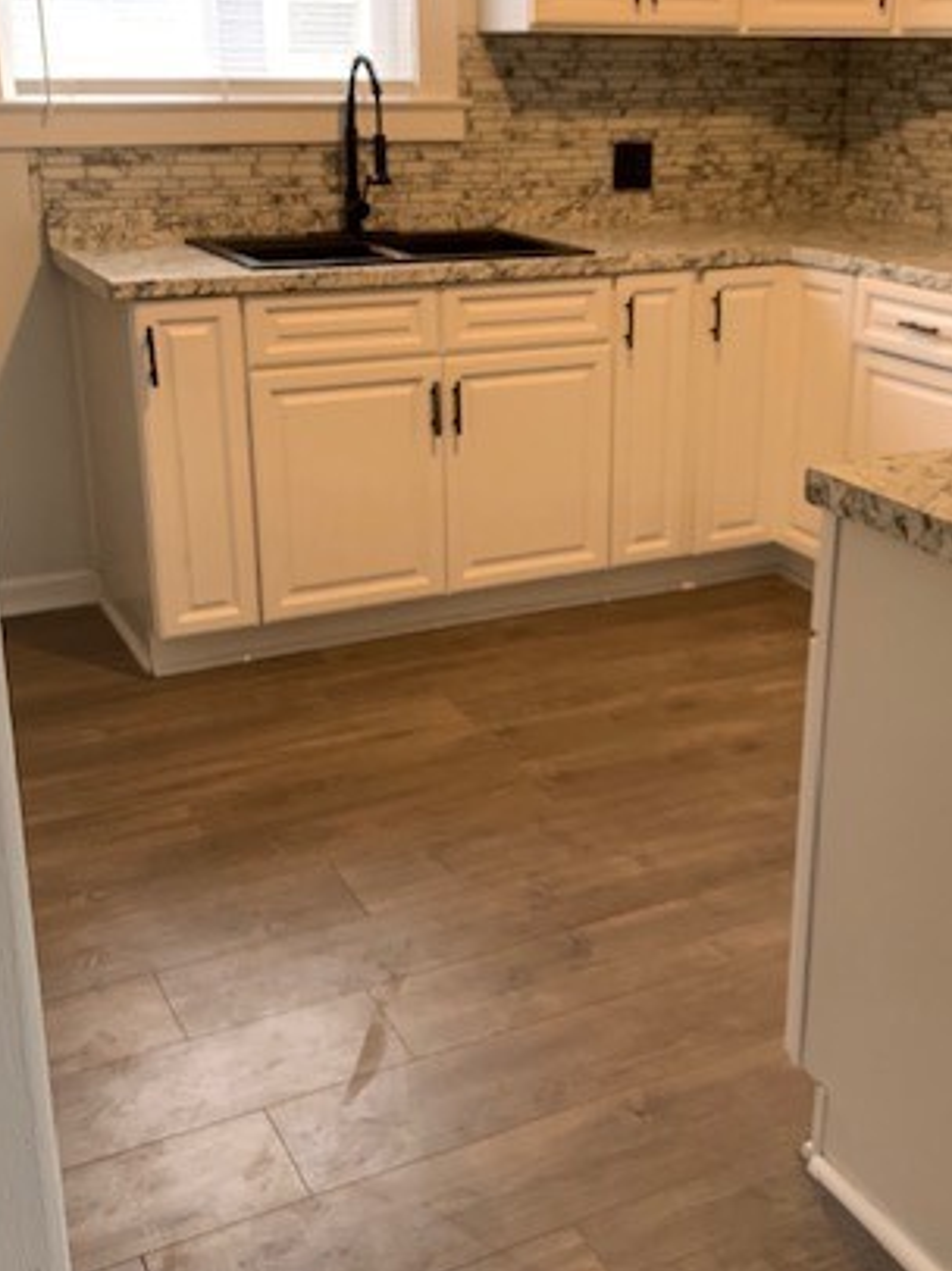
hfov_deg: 35.0
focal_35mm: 41
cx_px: 564
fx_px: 1505
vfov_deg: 45.8
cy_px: 598
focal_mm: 4.25
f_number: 1.8
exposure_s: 1/40
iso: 400
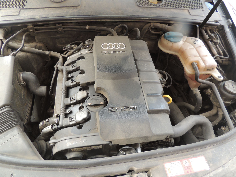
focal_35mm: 24
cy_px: 88
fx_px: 164
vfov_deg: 56.8
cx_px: 118
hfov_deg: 71.6
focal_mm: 4.3
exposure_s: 1/50
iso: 100
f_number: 3
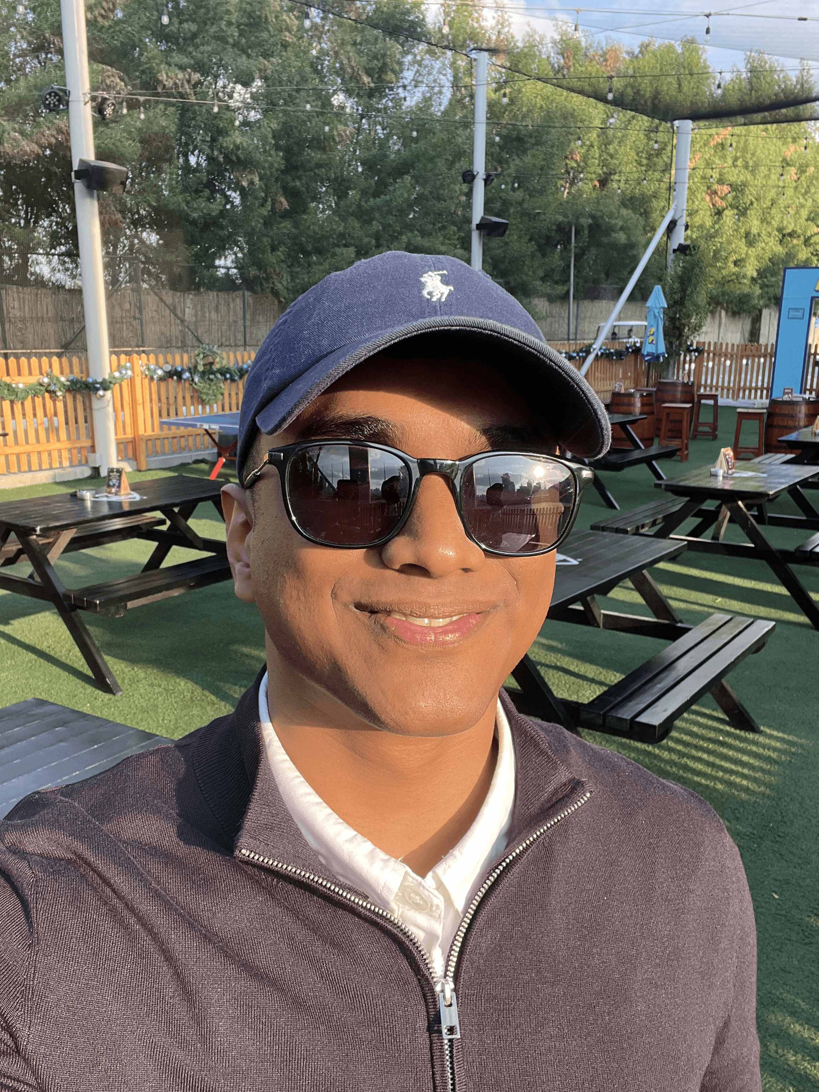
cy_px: 546
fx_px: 946
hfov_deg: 46.8
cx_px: 410
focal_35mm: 30
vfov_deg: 60.0
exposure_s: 1/121
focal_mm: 2.71
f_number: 2.2
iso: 25
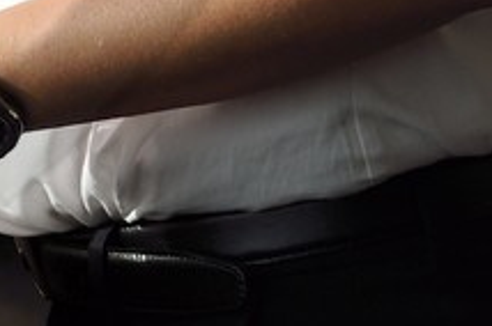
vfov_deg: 3.5
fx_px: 5308
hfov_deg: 5.2
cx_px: -575
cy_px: -558
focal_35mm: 389
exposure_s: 1/500
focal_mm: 52
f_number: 7.1
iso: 200
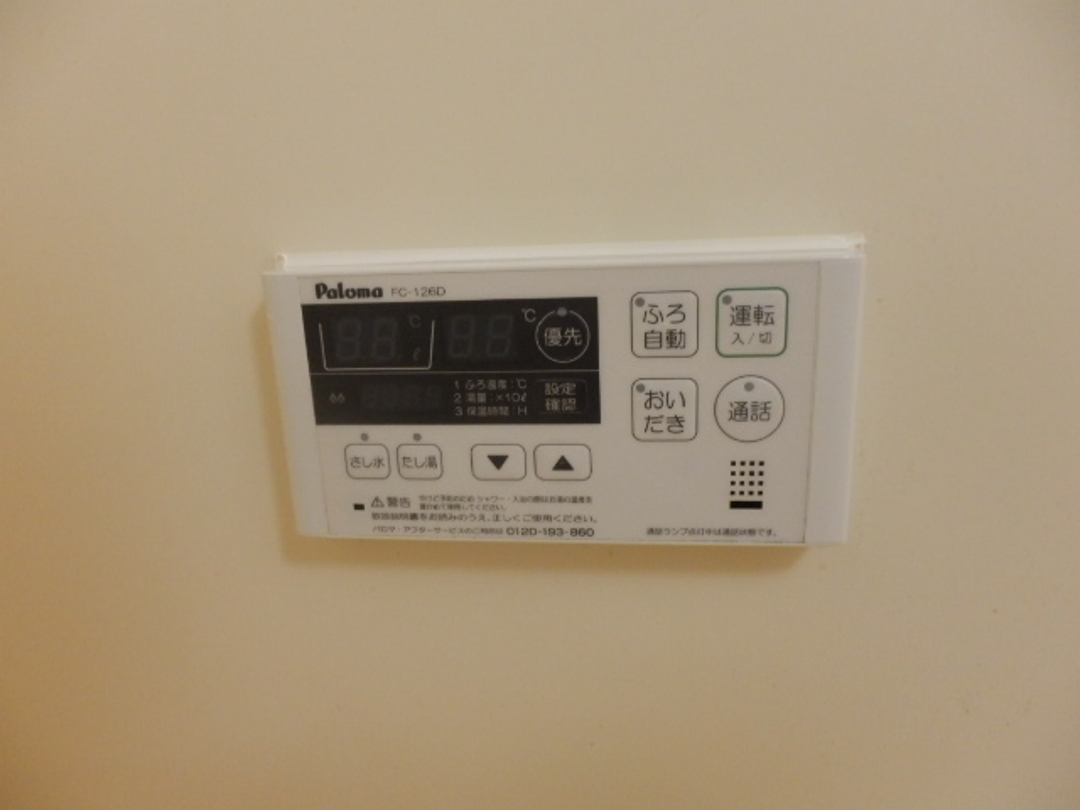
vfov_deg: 56.8
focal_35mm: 24
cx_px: 540
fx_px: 749
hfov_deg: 71.6
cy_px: 405
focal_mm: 4.2
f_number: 3
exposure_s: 1/30
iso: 640
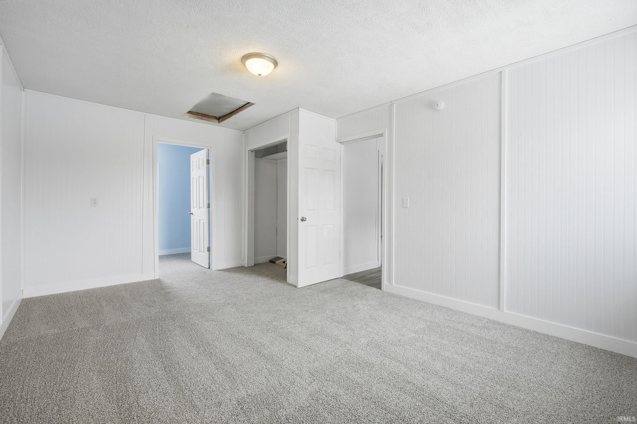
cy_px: 212
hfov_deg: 100.4
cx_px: 318
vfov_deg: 77.3
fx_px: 265
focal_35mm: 15
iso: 100
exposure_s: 1/800
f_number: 4
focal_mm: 10.5
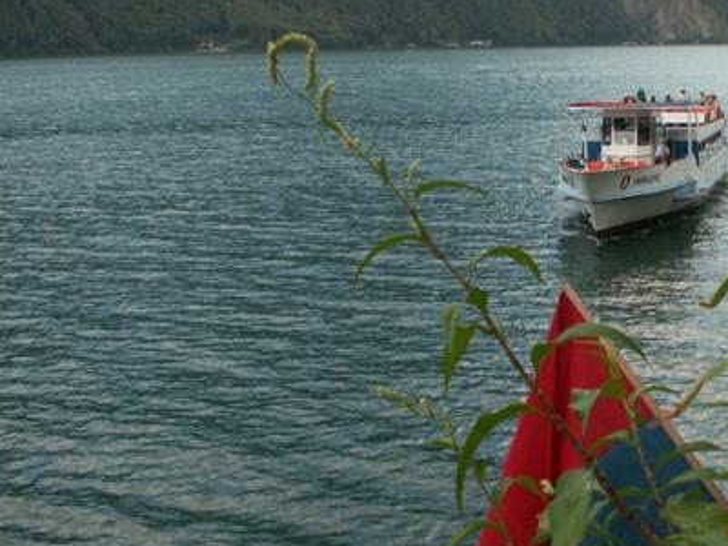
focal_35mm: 56
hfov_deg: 33.5
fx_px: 1178
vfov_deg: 26.0
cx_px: 568
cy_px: 187
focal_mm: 5.86
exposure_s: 1/50
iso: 50
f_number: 3.5
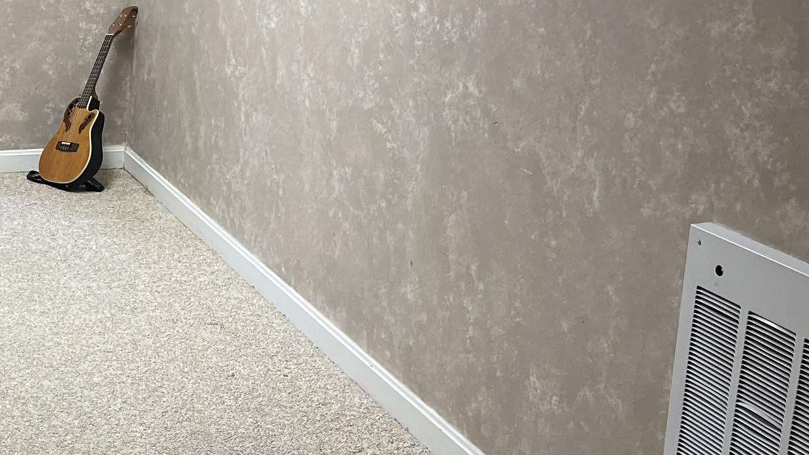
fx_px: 1502
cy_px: 172
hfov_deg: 27.1
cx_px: -124
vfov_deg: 17.2
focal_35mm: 70
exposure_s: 1/120
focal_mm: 5.1
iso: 125
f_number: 1.6
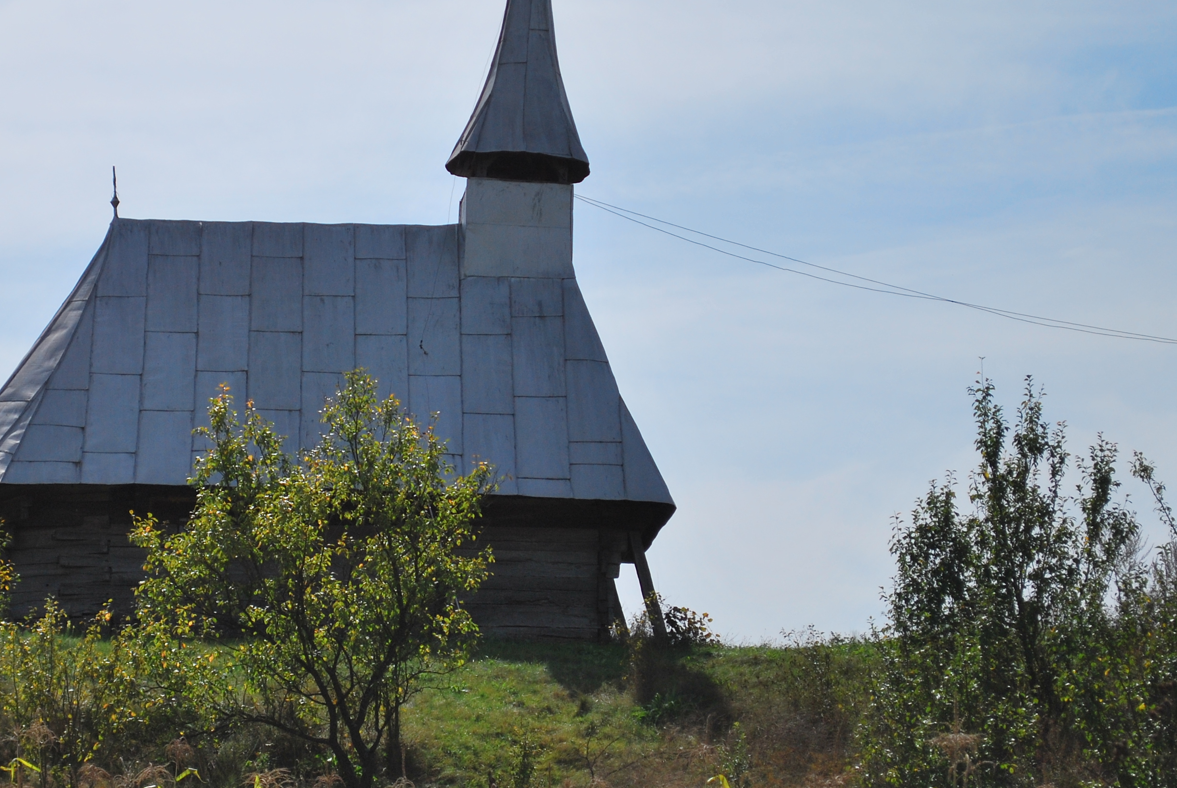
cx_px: 330
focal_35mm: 131
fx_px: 4282
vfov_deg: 10.5
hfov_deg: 15.6
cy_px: 342
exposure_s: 1/2000
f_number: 5.6
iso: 200
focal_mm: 55
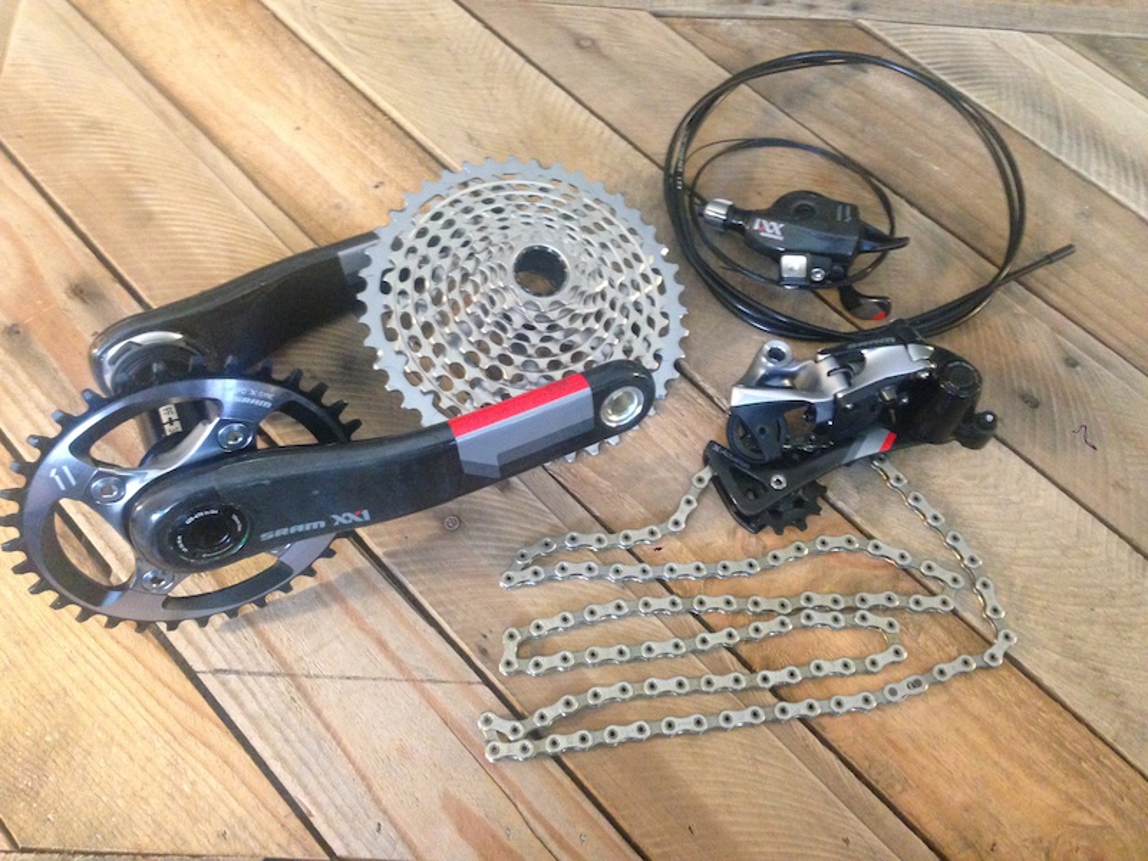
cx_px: 574
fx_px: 1094
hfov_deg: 55.4
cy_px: 430
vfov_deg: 42.9
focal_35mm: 33
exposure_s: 1/15
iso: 400
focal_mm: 4.12
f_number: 2.4
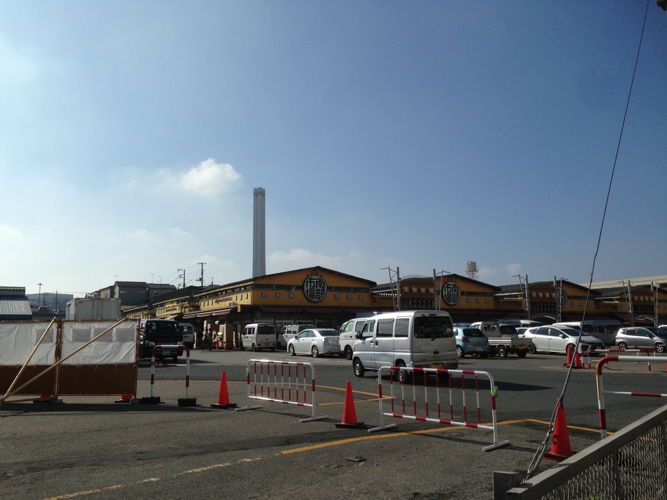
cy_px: 250
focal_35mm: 33
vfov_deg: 42.9
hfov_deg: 55.4
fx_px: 636
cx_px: 334
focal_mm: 4.12
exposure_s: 1/4184
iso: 50
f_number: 2.4
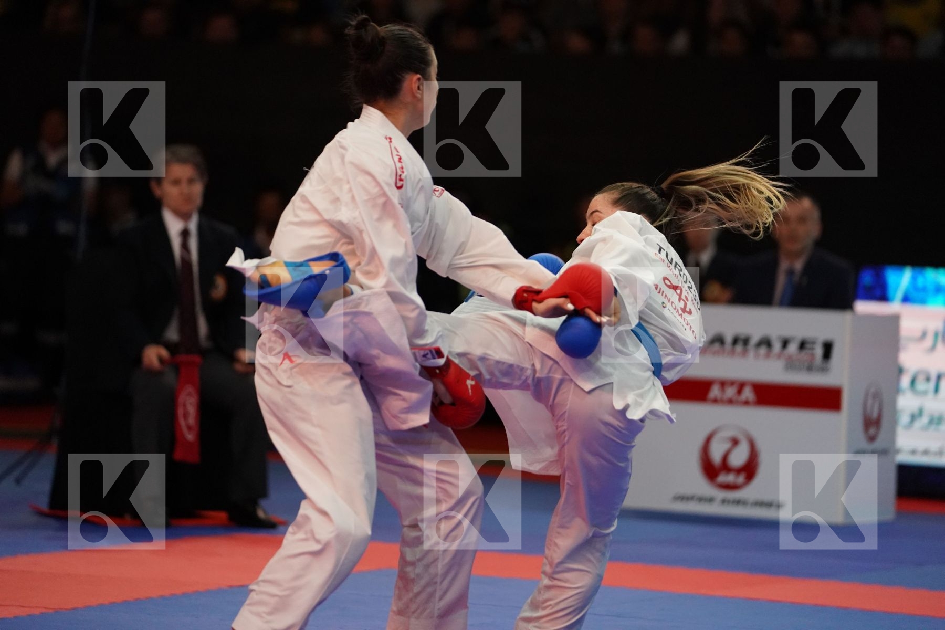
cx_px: 472
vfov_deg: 7.6
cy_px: 315
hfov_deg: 11.4
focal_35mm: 181
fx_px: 4751
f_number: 2.8
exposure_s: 1/1000
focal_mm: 181
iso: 5000
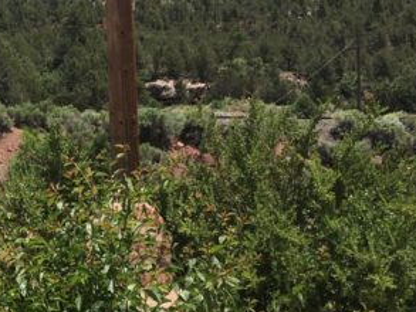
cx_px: -40
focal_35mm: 76
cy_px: 136
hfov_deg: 24.0
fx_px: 914
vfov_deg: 19.4
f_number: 2.2
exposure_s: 1/1876
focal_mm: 4.15
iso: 25
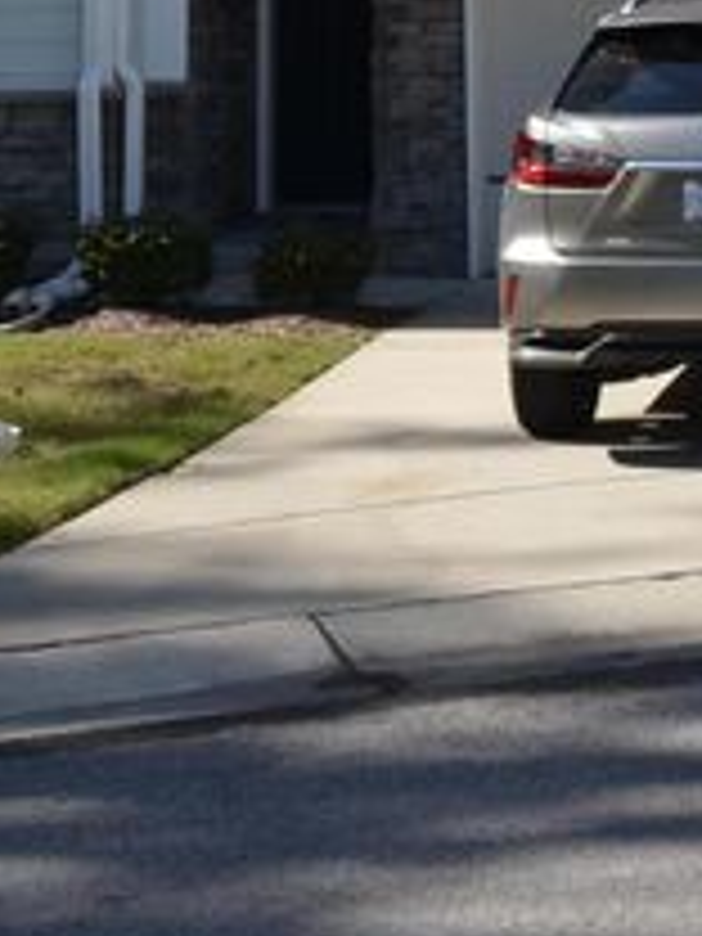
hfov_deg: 12.6
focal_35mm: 115
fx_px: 3110
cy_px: -470
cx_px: 832
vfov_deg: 15.7
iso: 160
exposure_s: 1/250
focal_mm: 22
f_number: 8
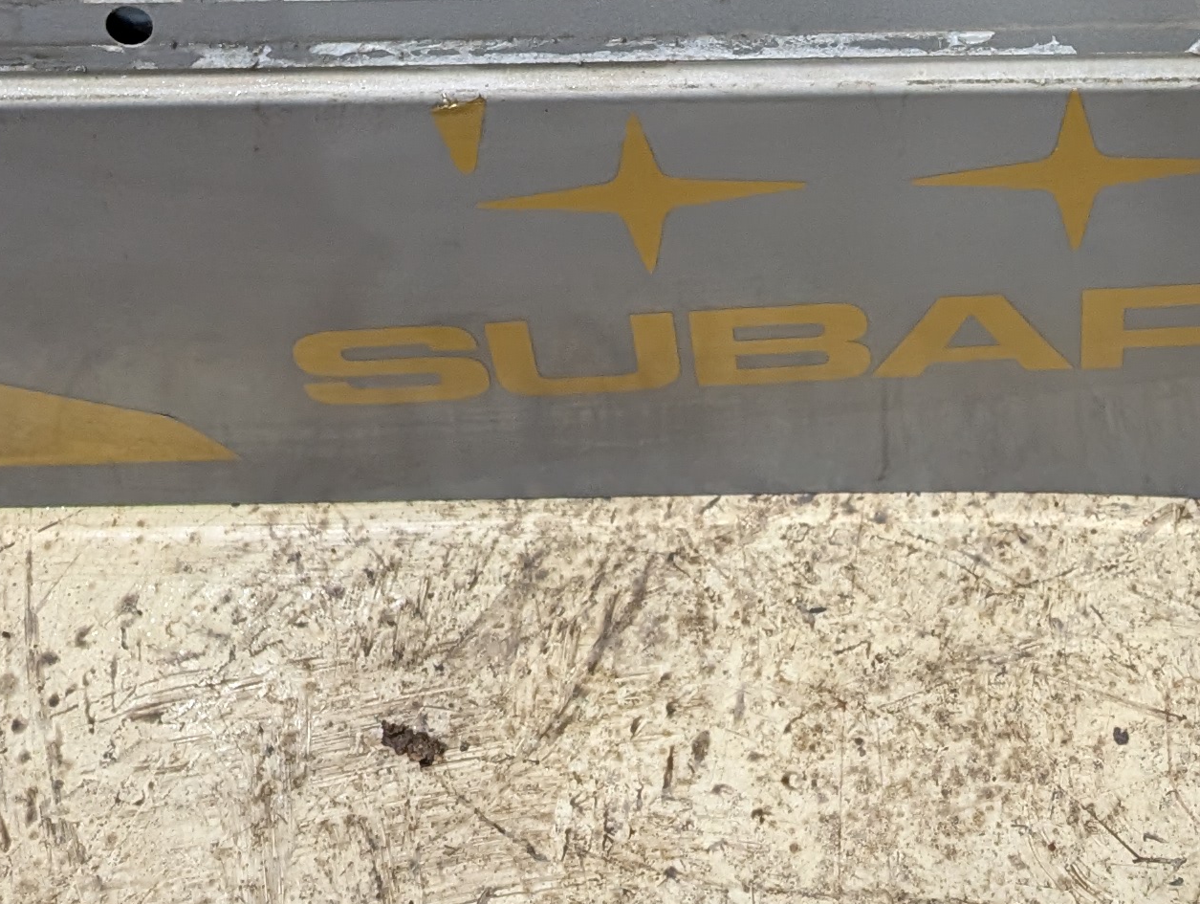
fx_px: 2708
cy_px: -373
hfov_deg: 24.6
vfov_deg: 17.4
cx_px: 932
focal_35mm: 78
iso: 677
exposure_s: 1/100
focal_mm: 6.9
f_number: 1.68
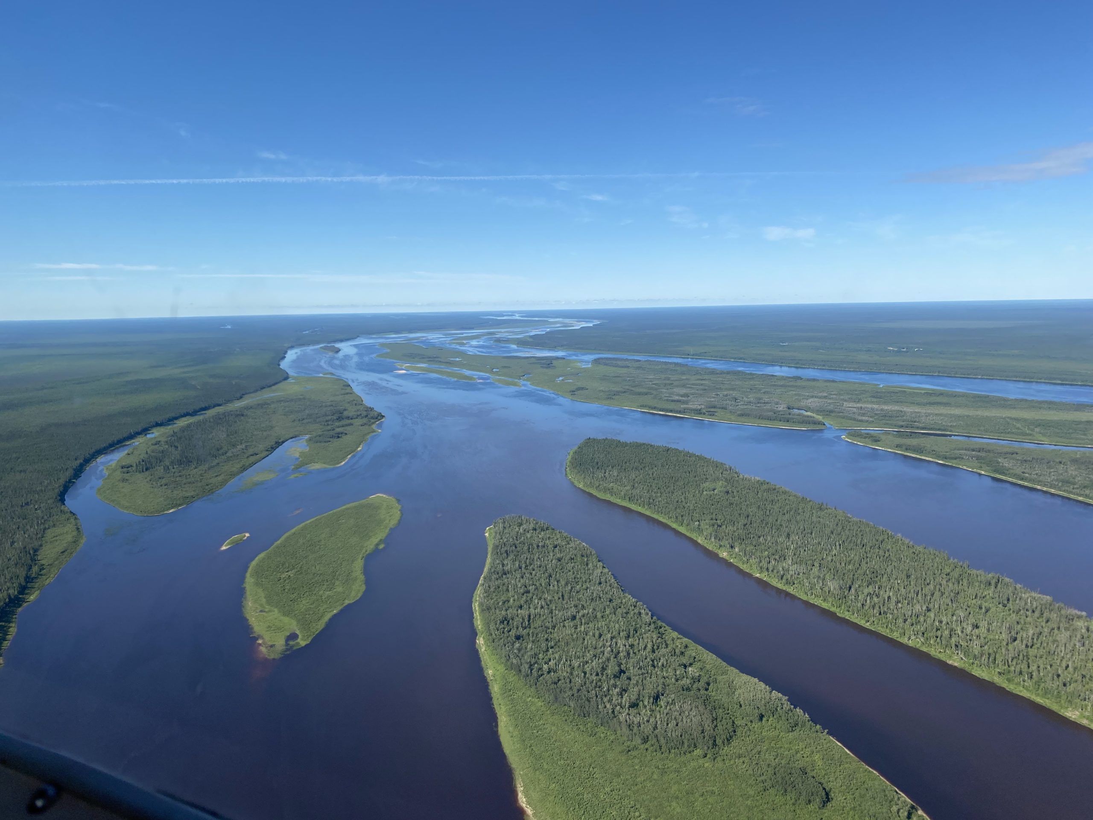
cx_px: 546
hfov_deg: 67.3
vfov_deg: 53.1
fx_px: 821
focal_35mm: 26
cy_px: 410
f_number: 1.8
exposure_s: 1/2066
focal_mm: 4.25
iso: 32
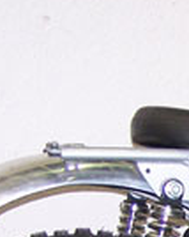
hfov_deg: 8.2
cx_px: 415
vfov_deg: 10.7
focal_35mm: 177
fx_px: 1239
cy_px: 299
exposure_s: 1/60
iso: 140
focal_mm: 6.3
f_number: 2.8
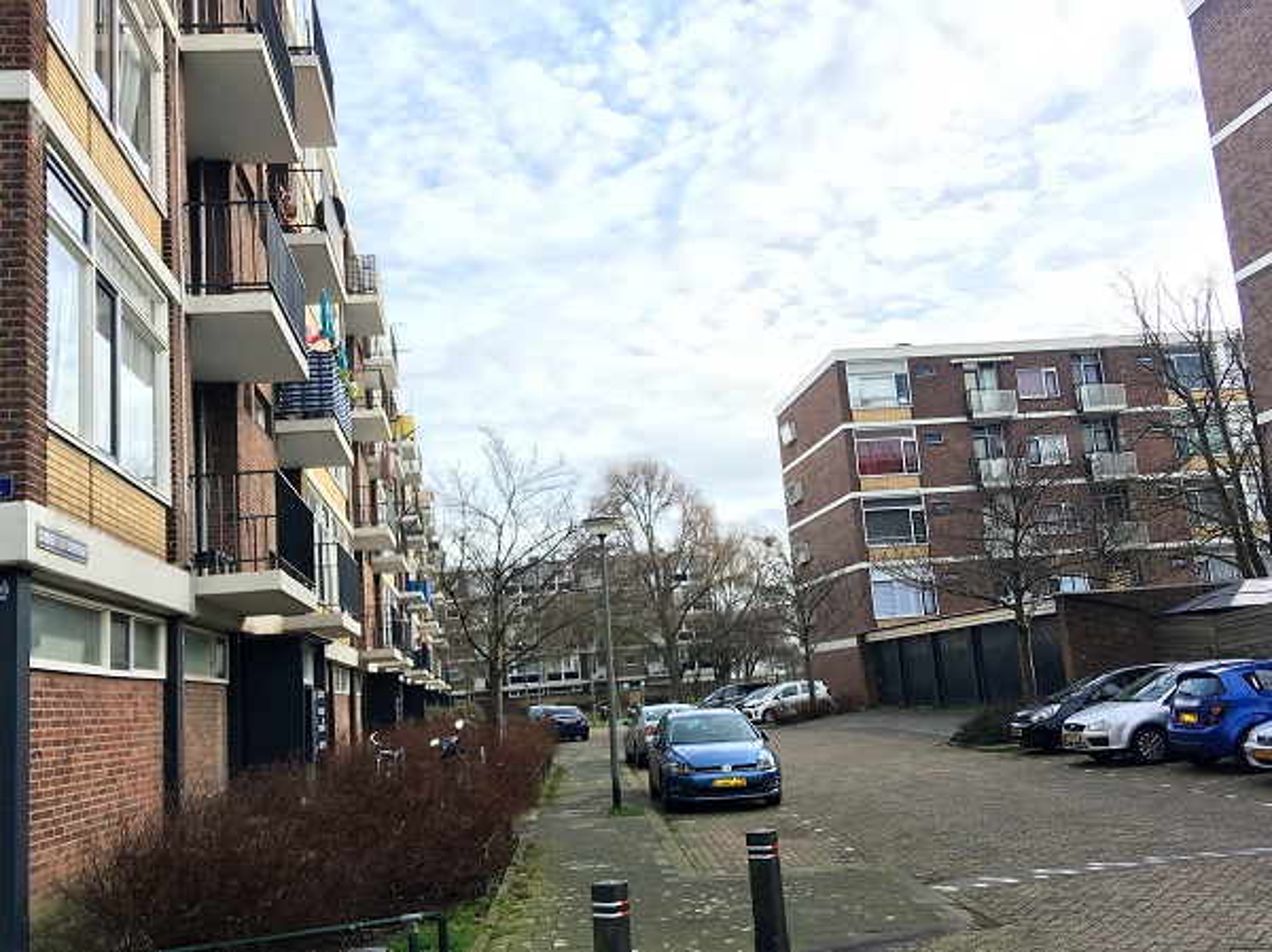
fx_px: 1065
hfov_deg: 61.7
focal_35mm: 29
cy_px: 476
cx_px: 636
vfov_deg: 48.2
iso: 25
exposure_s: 1/234
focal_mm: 4.15
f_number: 2.2
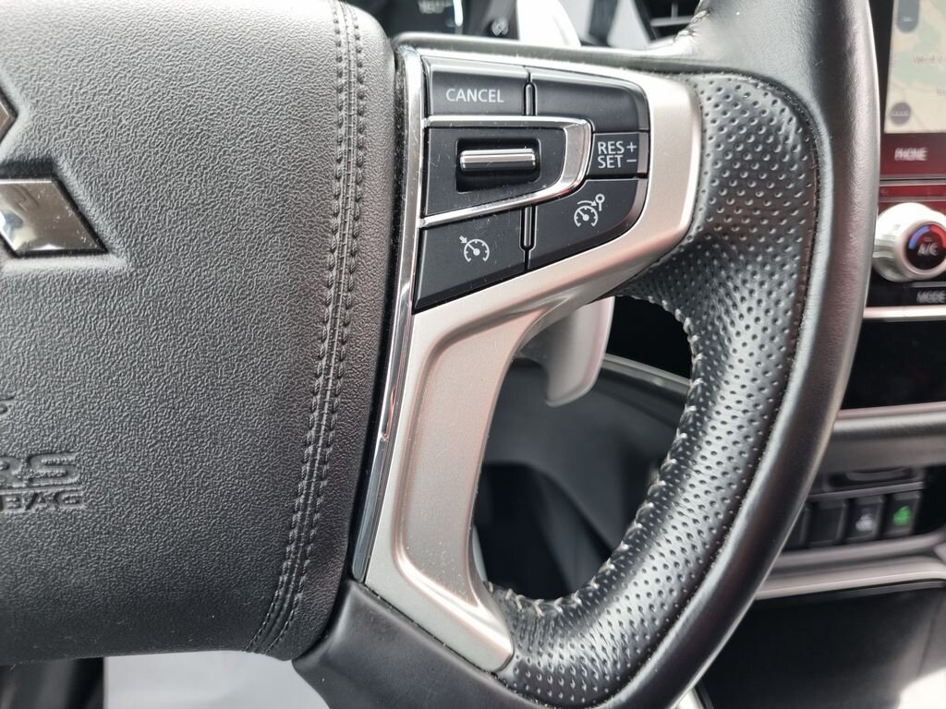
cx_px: 473
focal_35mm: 26
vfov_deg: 53.1
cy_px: 354
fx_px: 711
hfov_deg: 67.3
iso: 80
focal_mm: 5.4
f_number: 1.8
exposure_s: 1/100
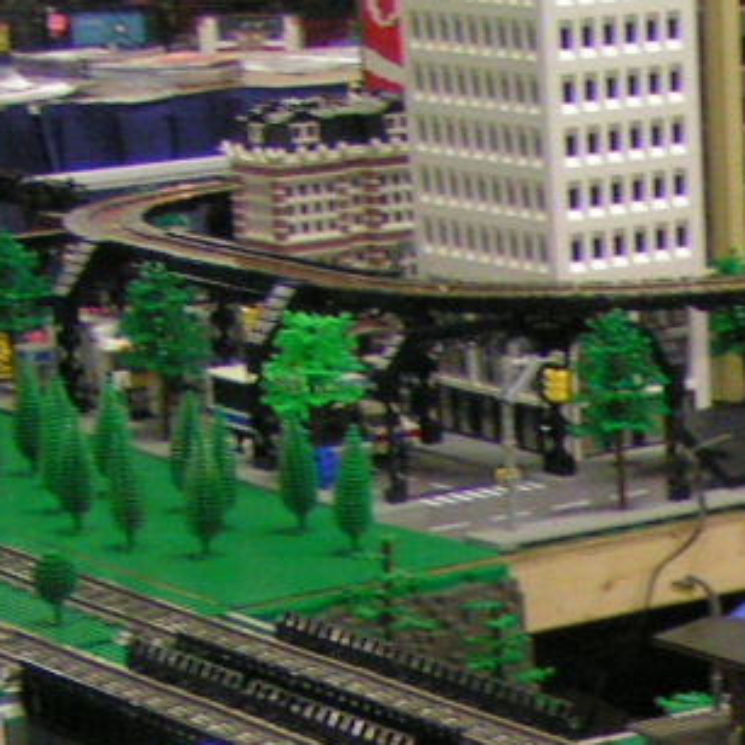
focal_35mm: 140
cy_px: 1162
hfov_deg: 12.0
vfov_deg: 11.8
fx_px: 3409
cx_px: 1080
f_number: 2.8
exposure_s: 1/15
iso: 200
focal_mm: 5.8
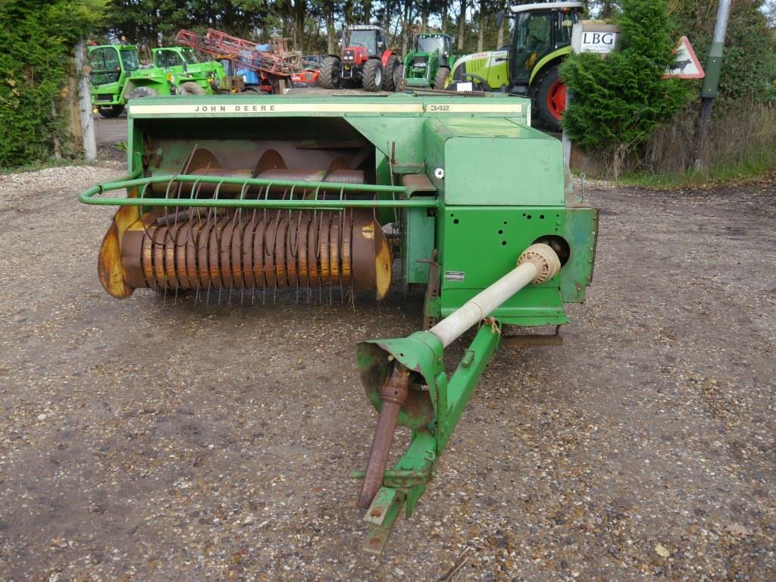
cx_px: 388
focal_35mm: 32
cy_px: 291
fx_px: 717
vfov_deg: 44.2
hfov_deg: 56.8
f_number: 5
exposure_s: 1/160
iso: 160
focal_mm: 16
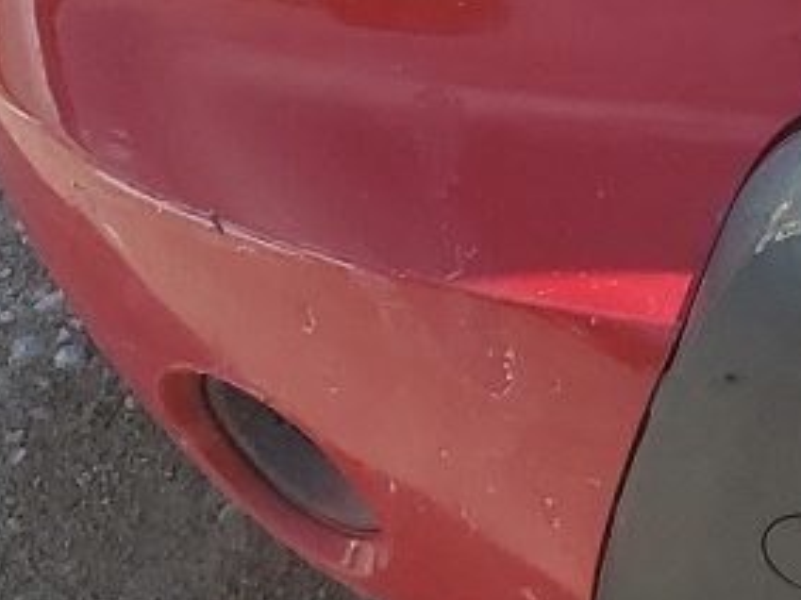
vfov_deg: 9.6
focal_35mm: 147
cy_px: -481
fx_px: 3400
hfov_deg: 11.5
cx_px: 1794
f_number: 1.5
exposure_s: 1/2000
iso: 50
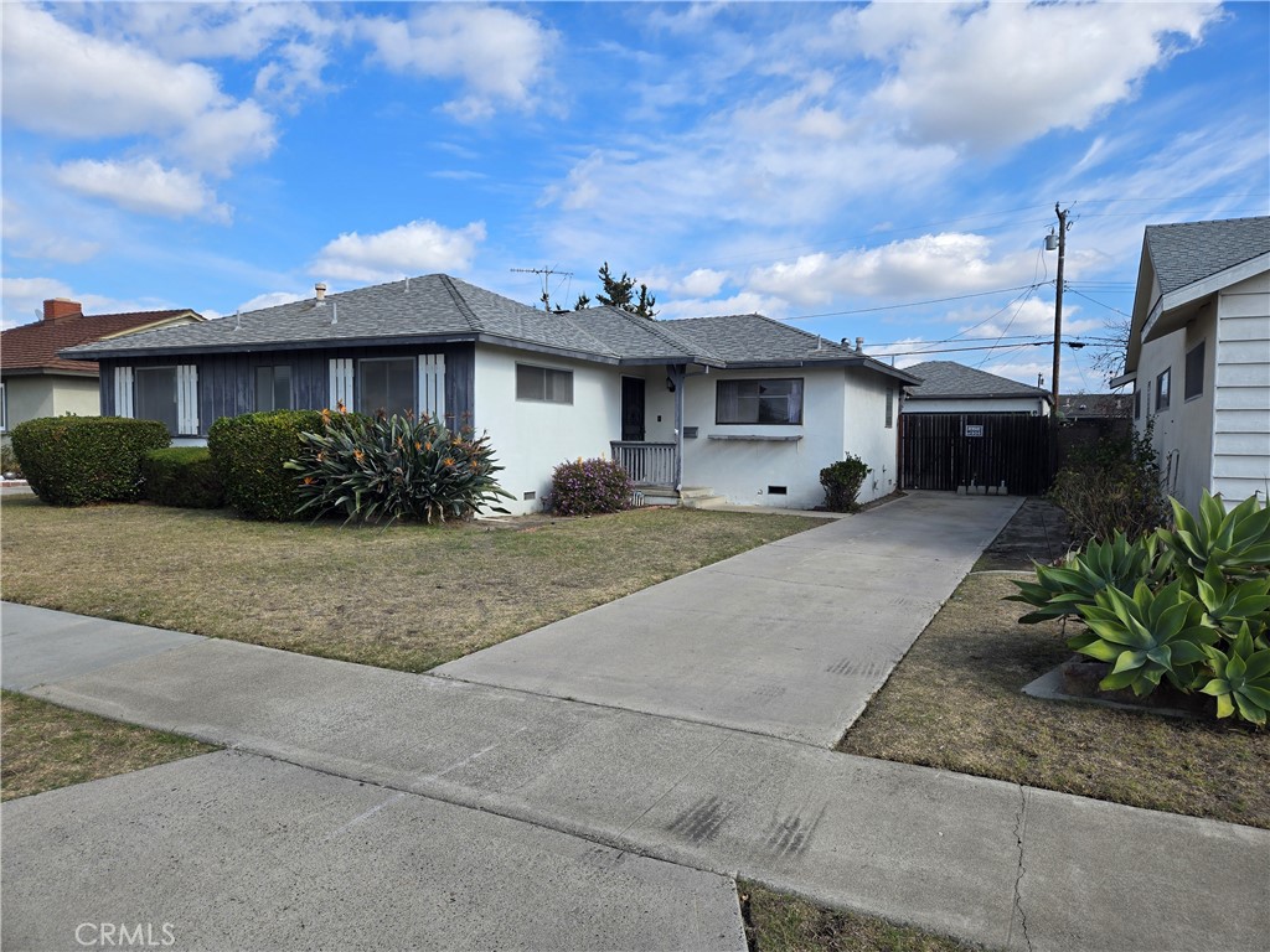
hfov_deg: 73.9
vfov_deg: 58.9
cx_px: 635
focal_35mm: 23
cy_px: 476
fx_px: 844
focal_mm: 5.4
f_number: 1.8
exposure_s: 1/1659
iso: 25
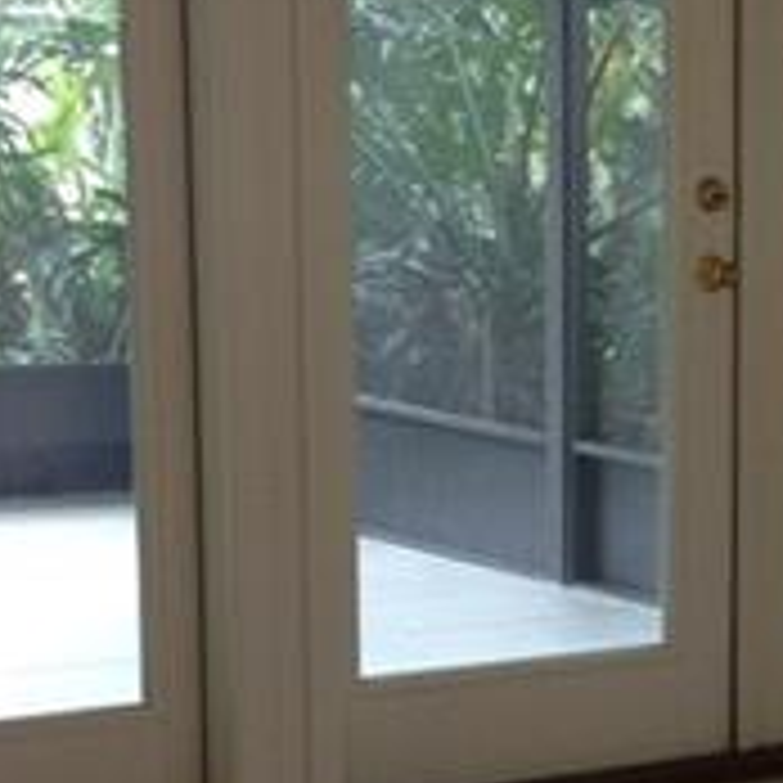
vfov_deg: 13.4
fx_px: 3301
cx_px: 1107
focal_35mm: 129
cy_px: 688
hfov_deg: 12.9
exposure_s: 1/30
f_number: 2.4
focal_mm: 4.12
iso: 50
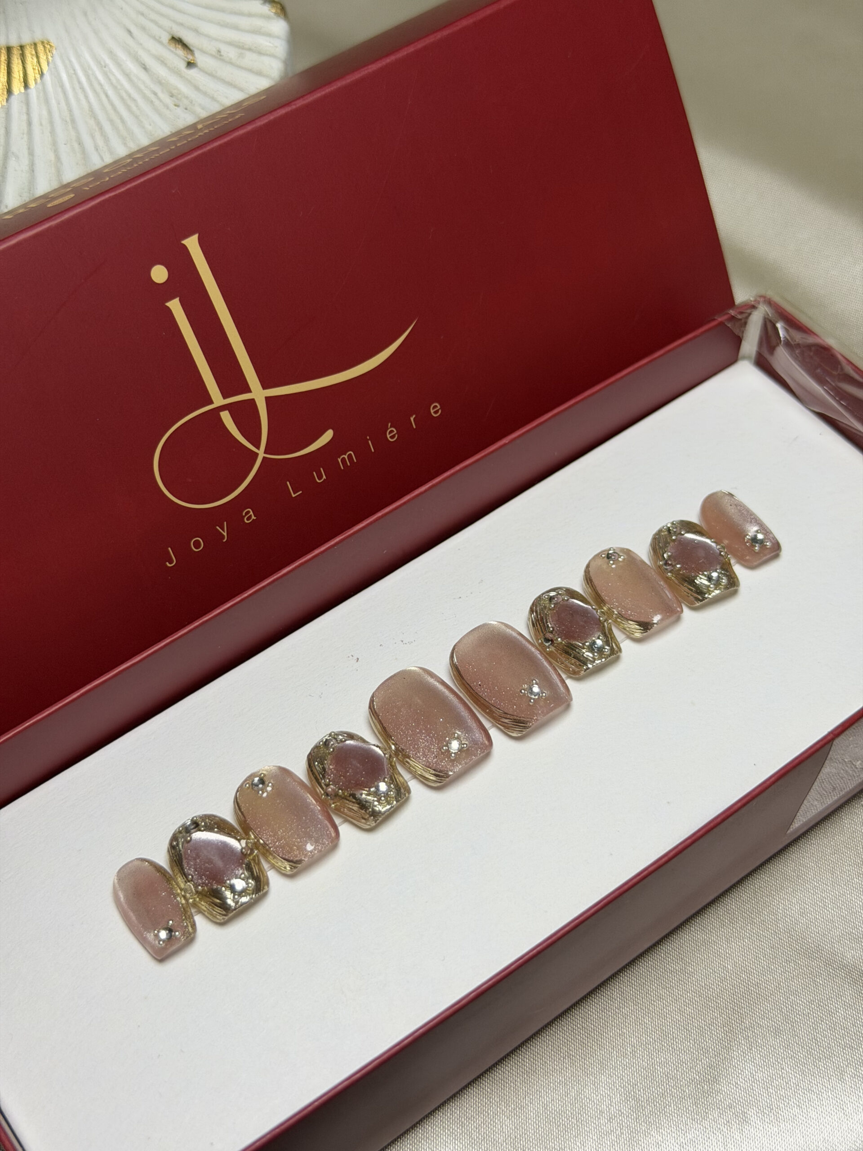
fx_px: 1596
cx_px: 432
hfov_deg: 30.3
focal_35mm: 48
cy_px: 576
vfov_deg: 39.7
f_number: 1.78
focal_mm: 6.76
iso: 100
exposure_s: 1/94
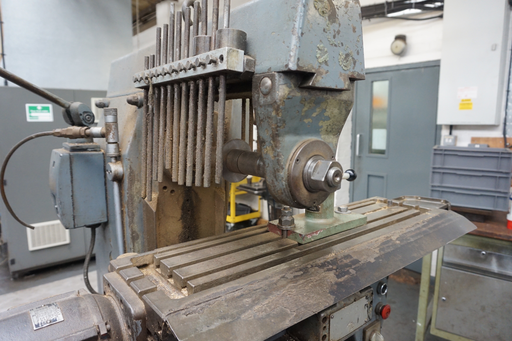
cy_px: 170
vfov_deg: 53.1
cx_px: 256
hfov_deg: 73.8
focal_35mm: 24
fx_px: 341
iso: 1250
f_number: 4
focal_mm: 16
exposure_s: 1/160
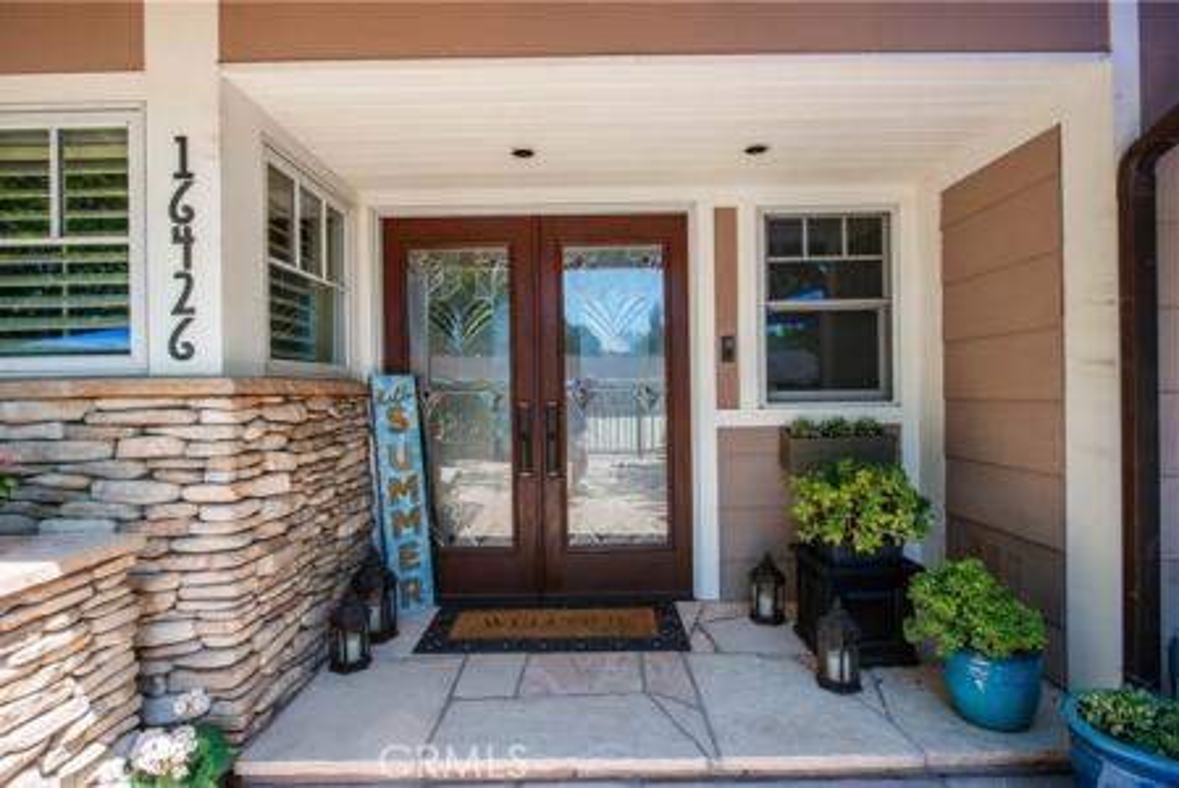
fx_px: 623
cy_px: 394
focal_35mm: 19
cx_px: 590
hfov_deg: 86.9
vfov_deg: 64.6
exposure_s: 1/640
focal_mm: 19
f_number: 7.1
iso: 400
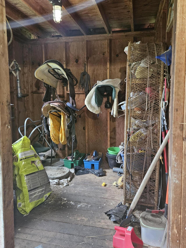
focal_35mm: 27
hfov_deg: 51.4
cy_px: 118
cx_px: 93
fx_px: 193
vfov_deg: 65.3
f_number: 1.8
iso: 640
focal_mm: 5.4
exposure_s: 1/30
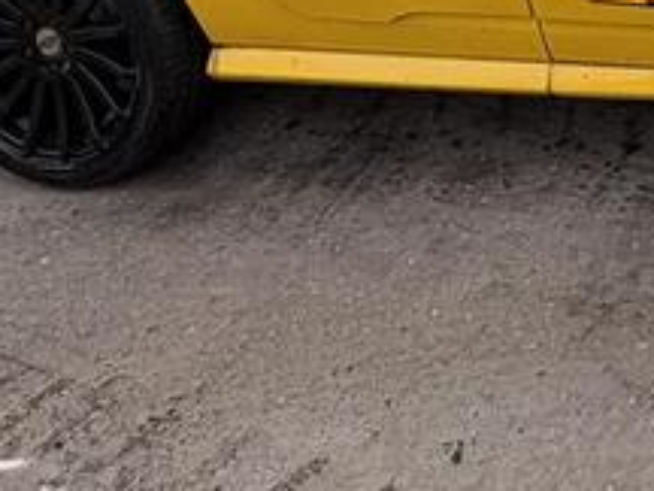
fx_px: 1096
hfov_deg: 27.3
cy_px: -476
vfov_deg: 17.9
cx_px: 869
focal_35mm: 58
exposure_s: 1/249
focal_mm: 2.22
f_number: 2.2
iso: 40
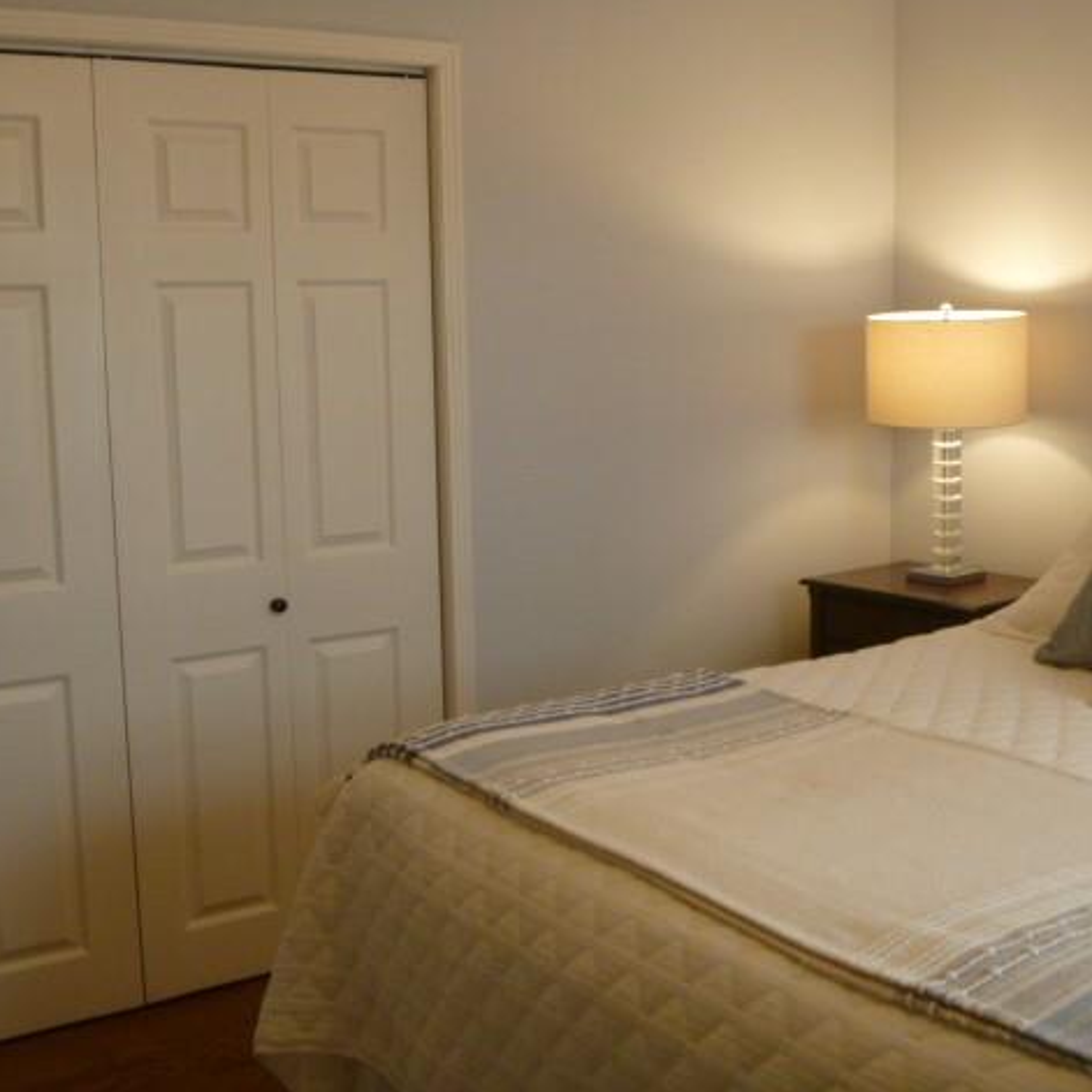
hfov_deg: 40.0
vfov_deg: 40.0
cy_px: 538
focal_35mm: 42
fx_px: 1499
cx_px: 538
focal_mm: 6.3
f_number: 3.5
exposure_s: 1/30
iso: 320
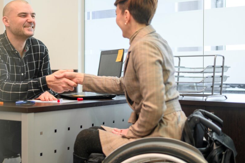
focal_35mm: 64
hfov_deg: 31.4
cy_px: 83
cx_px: 111
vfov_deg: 21.2
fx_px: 435
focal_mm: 50
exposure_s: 1/80
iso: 400
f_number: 1.8
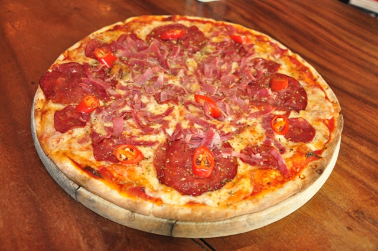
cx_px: 189
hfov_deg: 51.3
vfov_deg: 35.4
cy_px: 126
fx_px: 393
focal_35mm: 38
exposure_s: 1/25
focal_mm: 25
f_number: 4
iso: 800
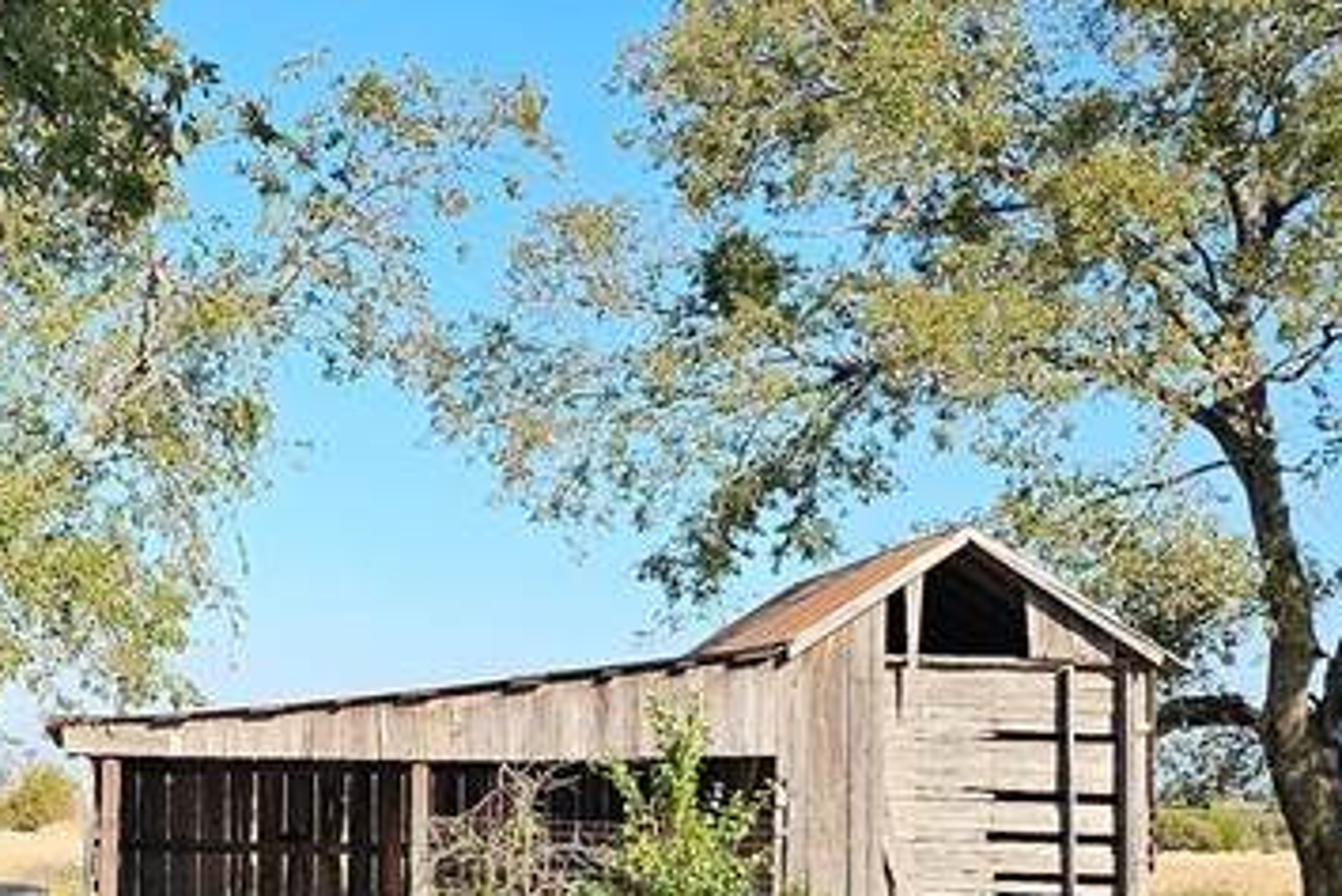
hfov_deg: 28.3
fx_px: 2573
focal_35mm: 69
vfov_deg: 19.5
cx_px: 189
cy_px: 718
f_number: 1.7
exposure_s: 1/719
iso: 20
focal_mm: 6.3
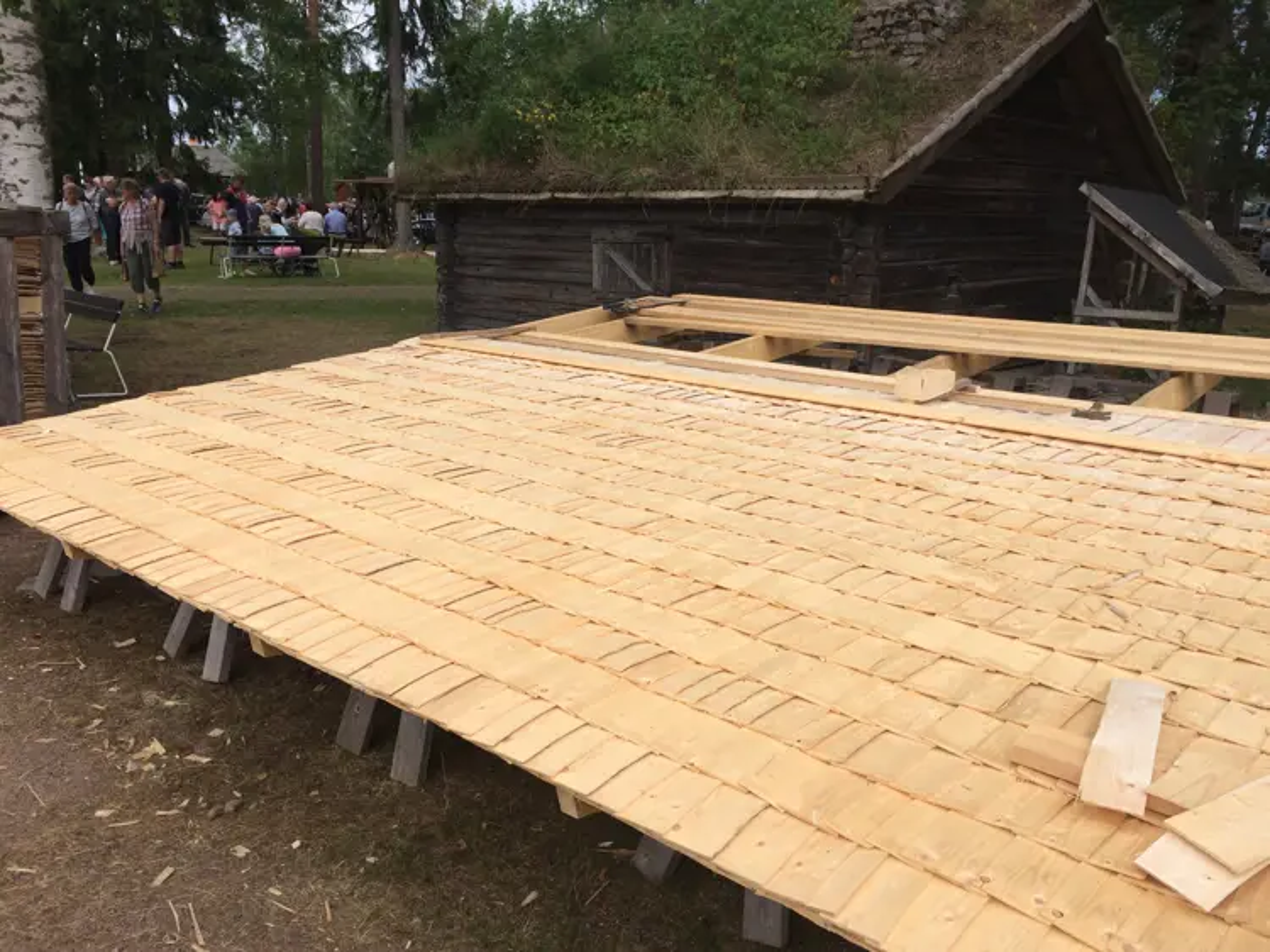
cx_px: 635
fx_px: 1064
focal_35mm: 29
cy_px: 476
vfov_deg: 48.2
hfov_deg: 61.7
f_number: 2.2
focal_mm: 4.15
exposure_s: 1/1140
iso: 32
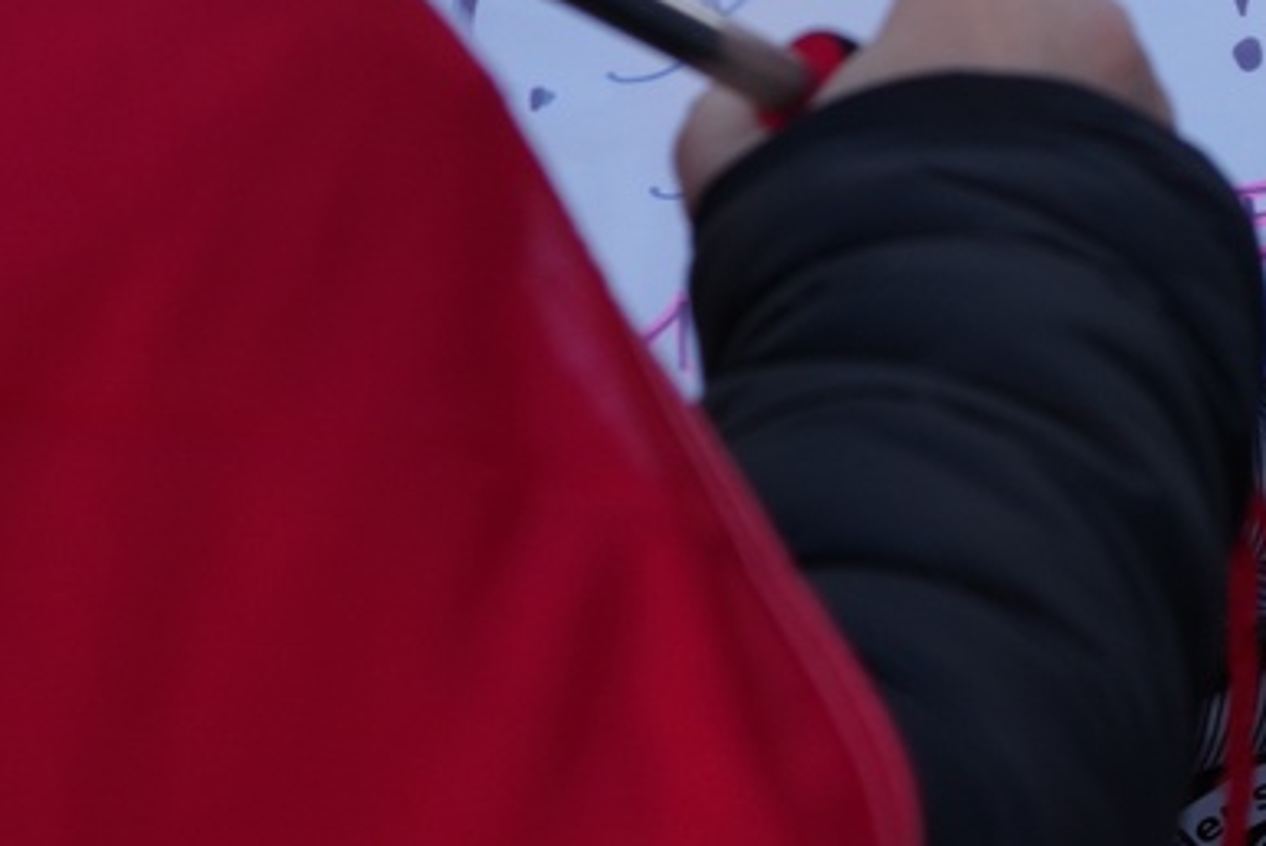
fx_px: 10241
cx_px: 1164
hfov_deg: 7.1
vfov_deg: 4.7
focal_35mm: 291
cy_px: 16
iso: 800
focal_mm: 95
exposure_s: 1/640
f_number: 7.1
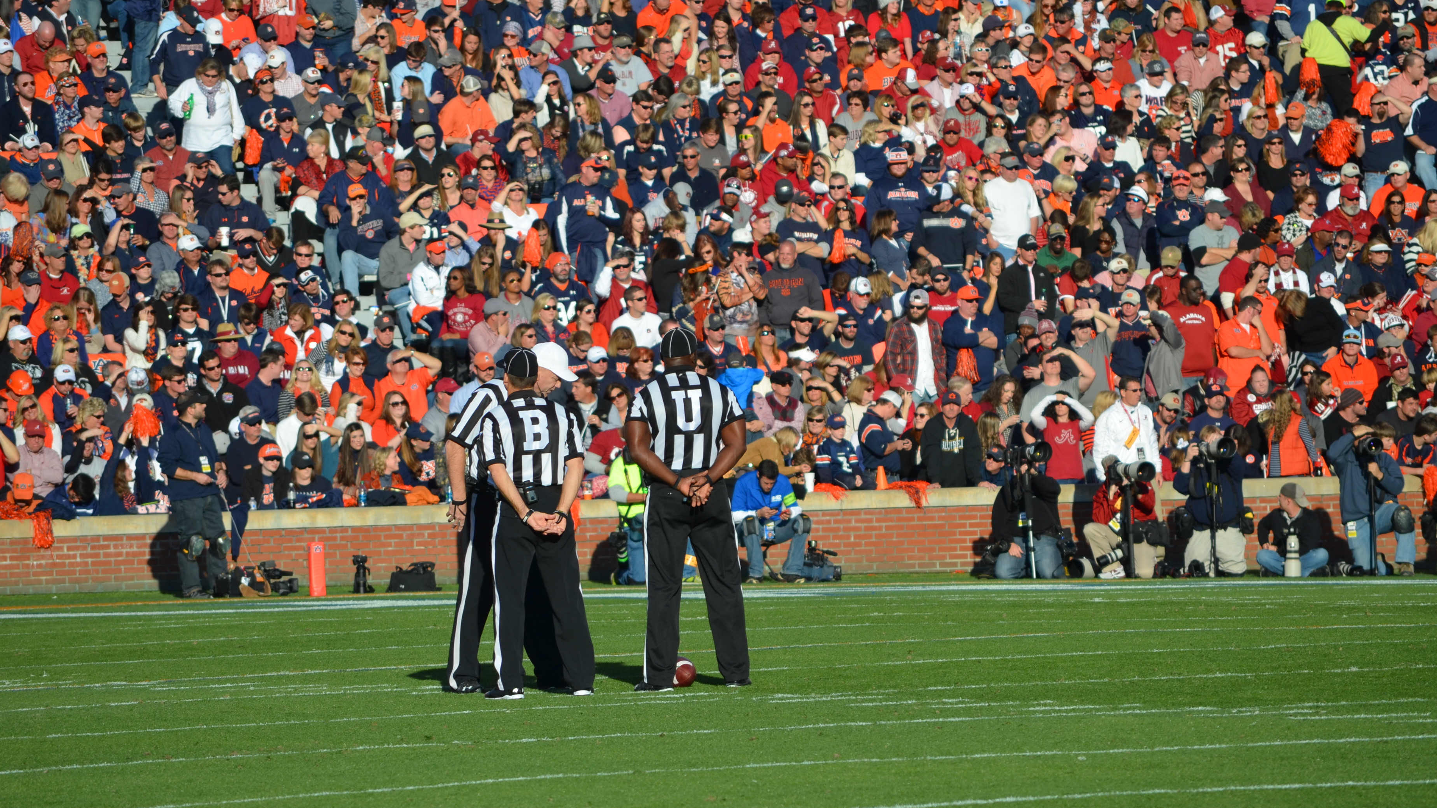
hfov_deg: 7.2
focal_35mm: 299
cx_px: 720
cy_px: 430
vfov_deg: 4.1
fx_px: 11393
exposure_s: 1/800
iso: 200
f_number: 7.1
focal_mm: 190
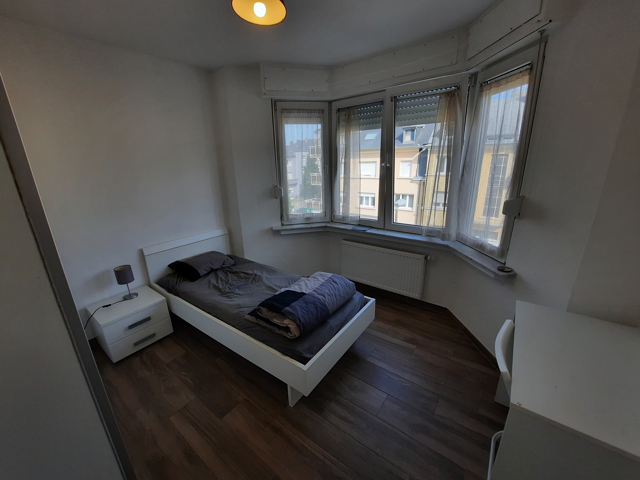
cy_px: 240
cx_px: 320
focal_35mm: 13
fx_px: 240
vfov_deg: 89.9
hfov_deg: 106.2
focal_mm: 1.74
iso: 40
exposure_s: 1/220
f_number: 2.2
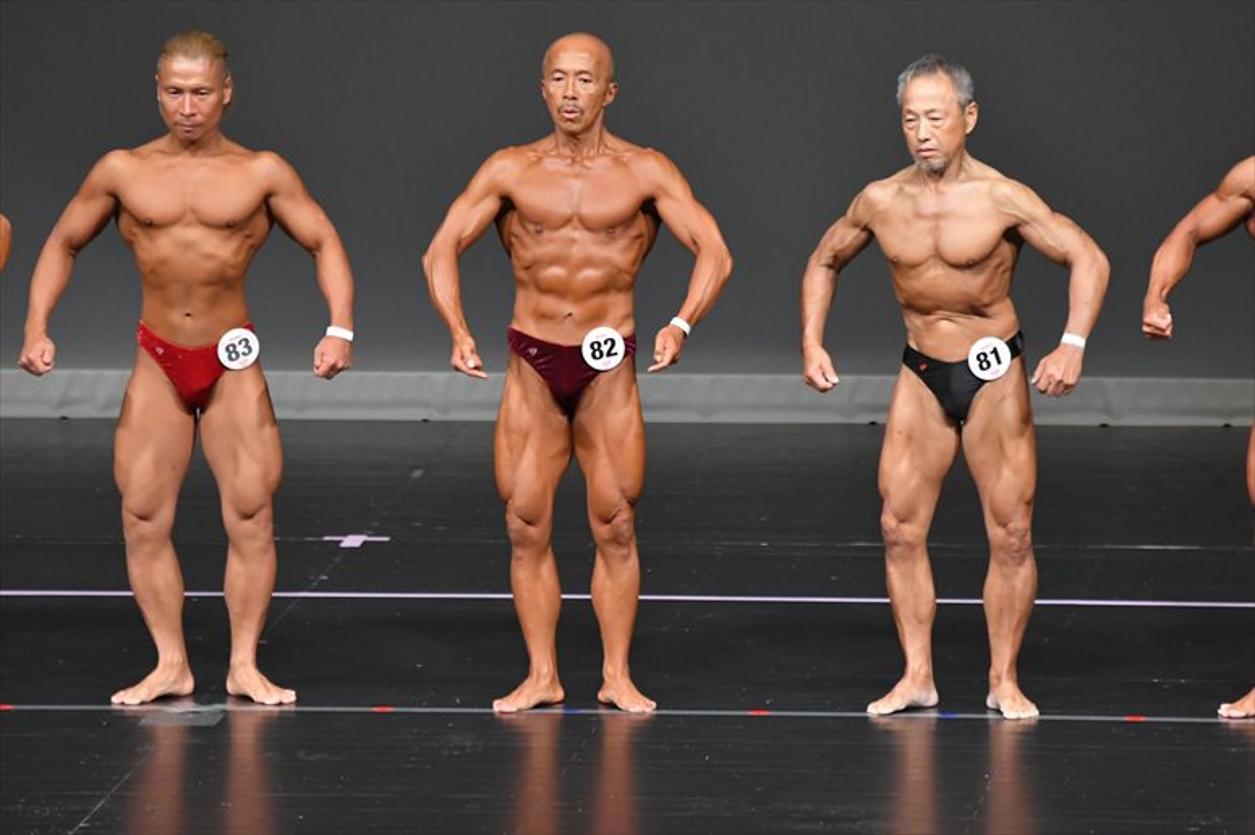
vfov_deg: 3.7
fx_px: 13067
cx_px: 628
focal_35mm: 375
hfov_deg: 5.5
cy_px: 418
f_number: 5.6
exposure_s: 1/400
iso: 4000
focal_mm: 250
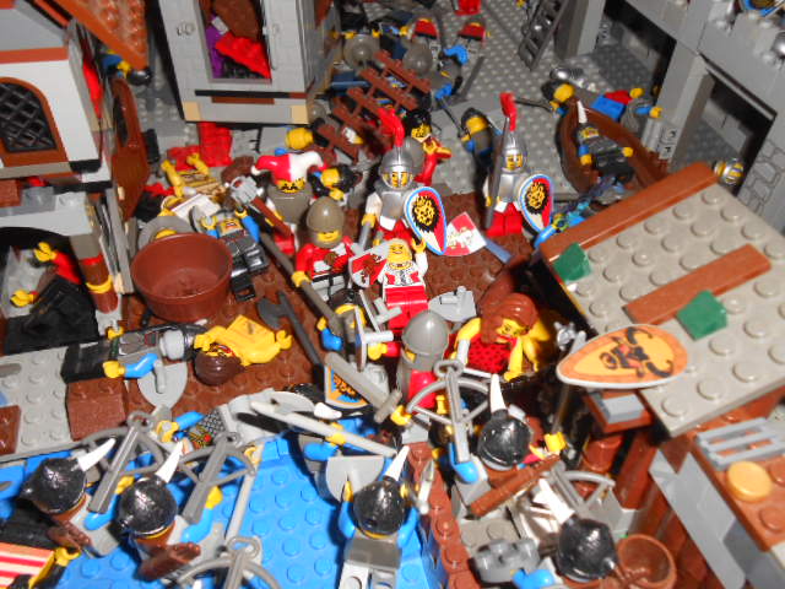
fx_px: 680
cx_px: 392
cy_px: 294
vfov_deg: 46.8
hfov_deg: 60.0
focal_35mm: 30
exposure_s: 1/25
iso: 200
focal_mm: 5.3
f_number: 11.9
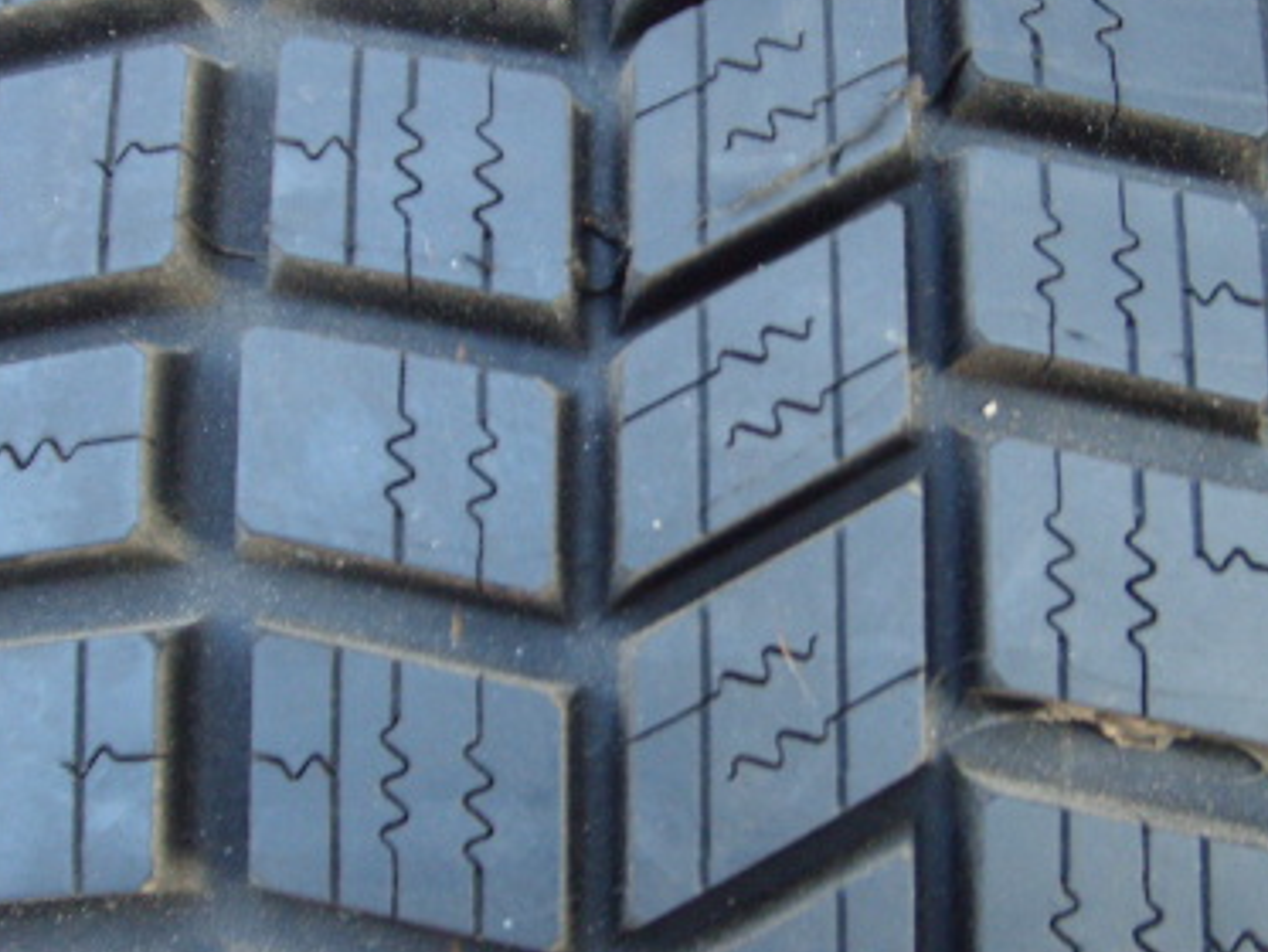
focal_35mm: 60
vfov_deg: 24.4
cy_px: 490
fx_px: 2199
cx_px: 663
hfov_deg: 32.2
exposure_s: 1/30
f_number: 2.8
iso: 96
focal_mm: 5.8
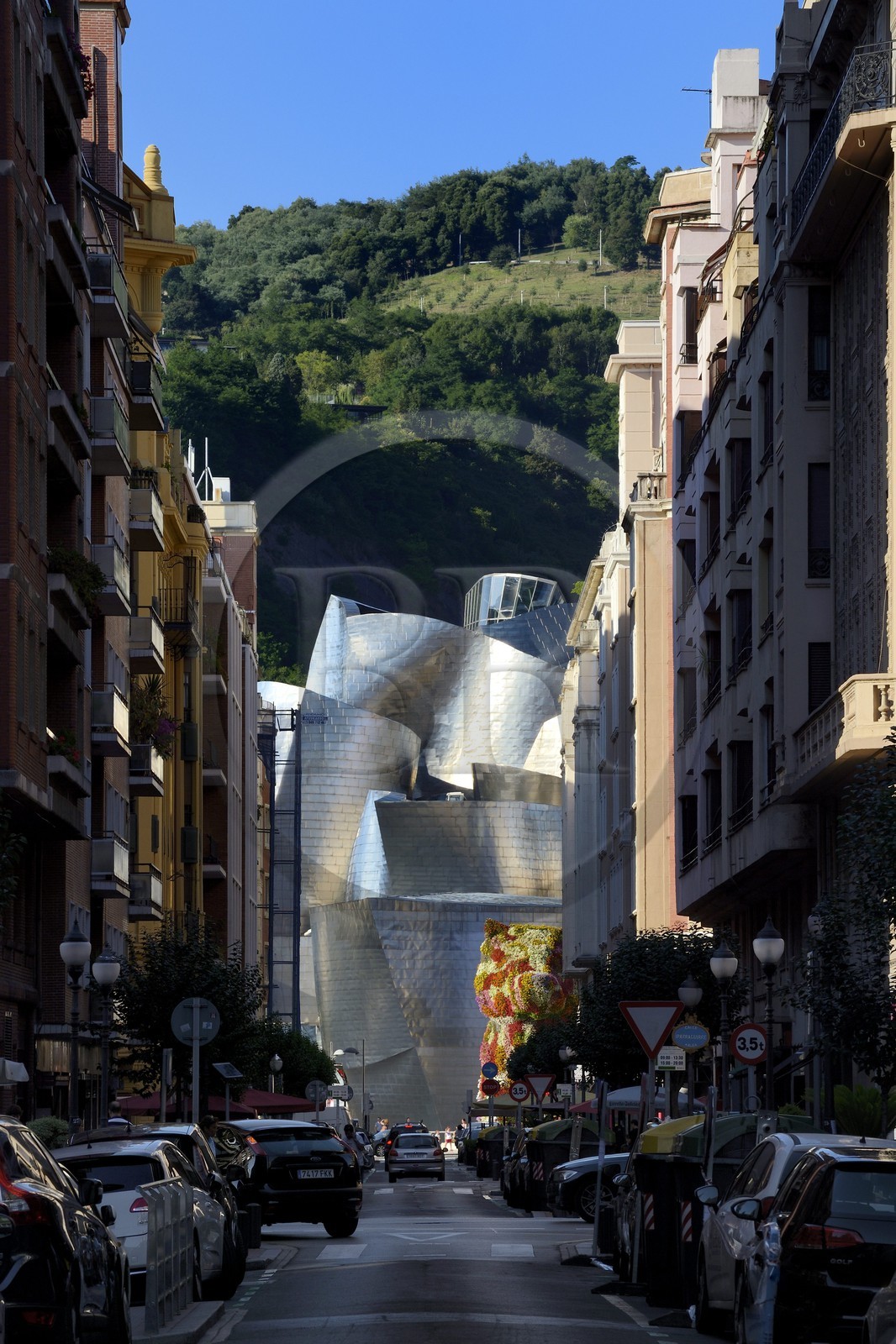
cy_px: 672
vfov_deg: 12.8
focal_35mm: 160
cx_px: 448
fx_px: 5975
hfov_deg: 8.6
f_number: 13
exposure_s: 1/250
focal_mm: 160
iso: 200
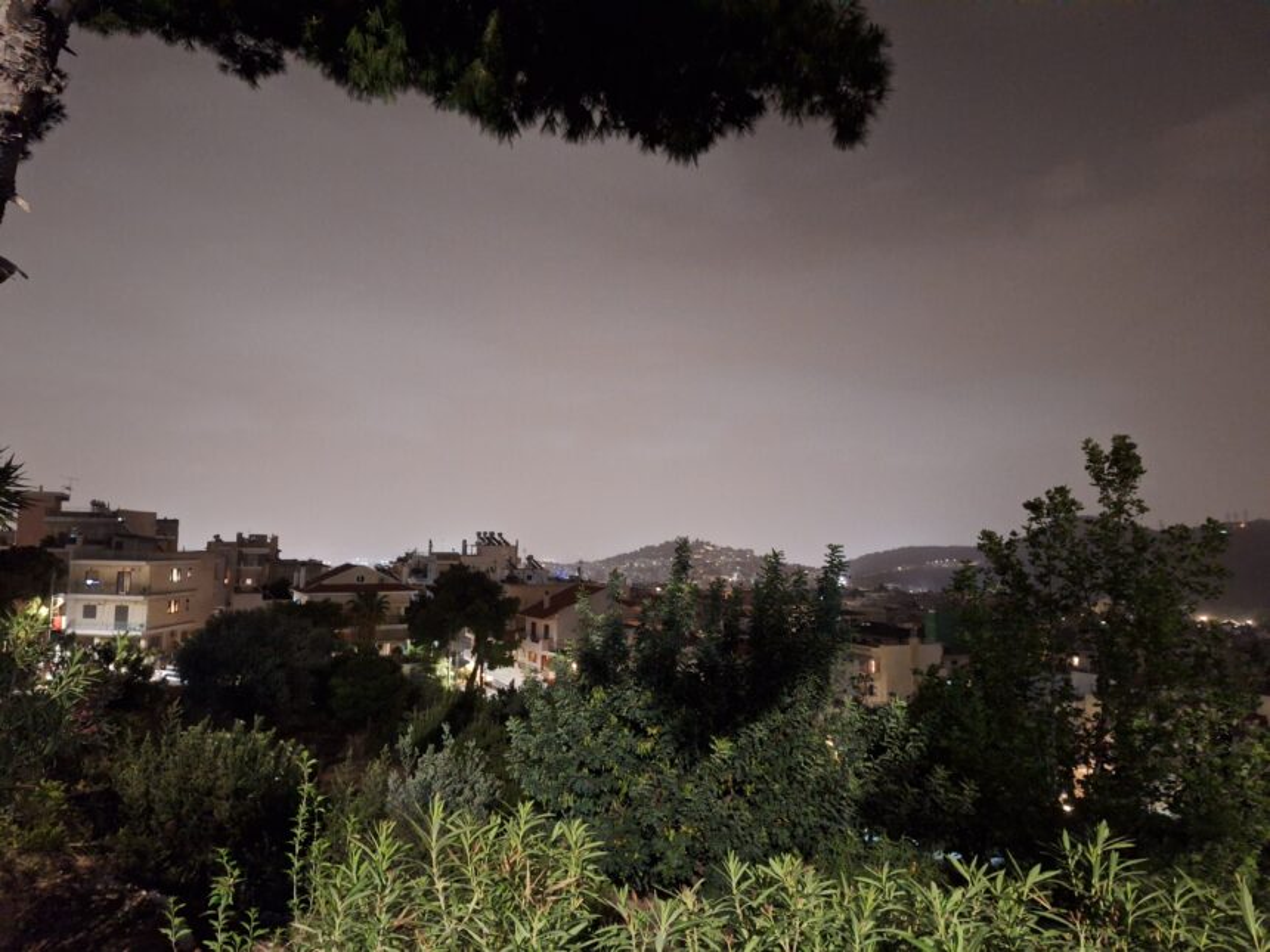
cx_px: 635
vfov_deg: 58.9
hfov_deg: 73.9
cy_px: 476
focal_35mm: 23
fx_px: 844
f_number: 1.8
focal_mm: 5.54
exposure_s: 1/9
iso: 1600
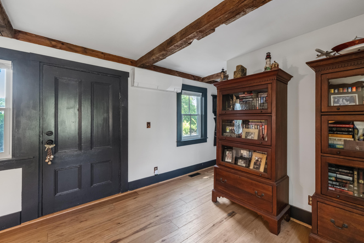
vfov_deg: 77.3
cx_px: 211
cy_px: 117
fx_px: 152
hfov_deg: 99.5
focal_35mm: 15
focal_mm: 8
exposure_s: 1/3
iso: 640
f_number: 8
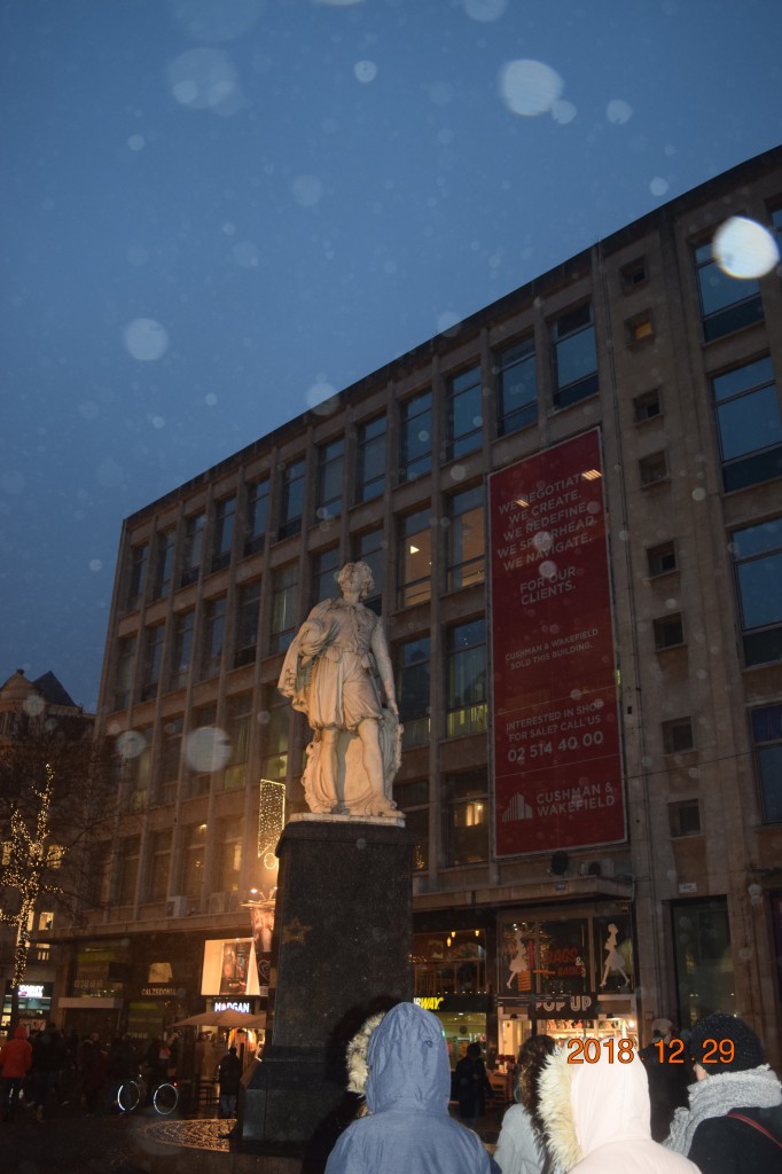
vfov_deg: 59.5
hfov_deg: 41.7
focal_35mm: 32
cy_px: 587
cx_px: 391
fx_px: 1027
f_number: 4.5
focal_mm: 21
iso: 800
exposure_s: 1/80
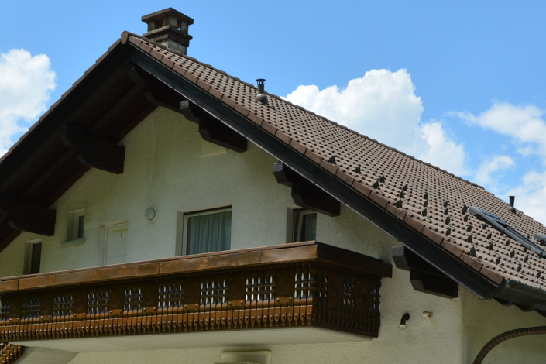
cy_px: 293
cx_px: 283
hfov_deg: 30.0
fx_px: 1017
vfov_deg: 20.1
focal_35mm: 67
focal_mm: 21
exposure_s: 1/250
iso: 100
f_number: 8
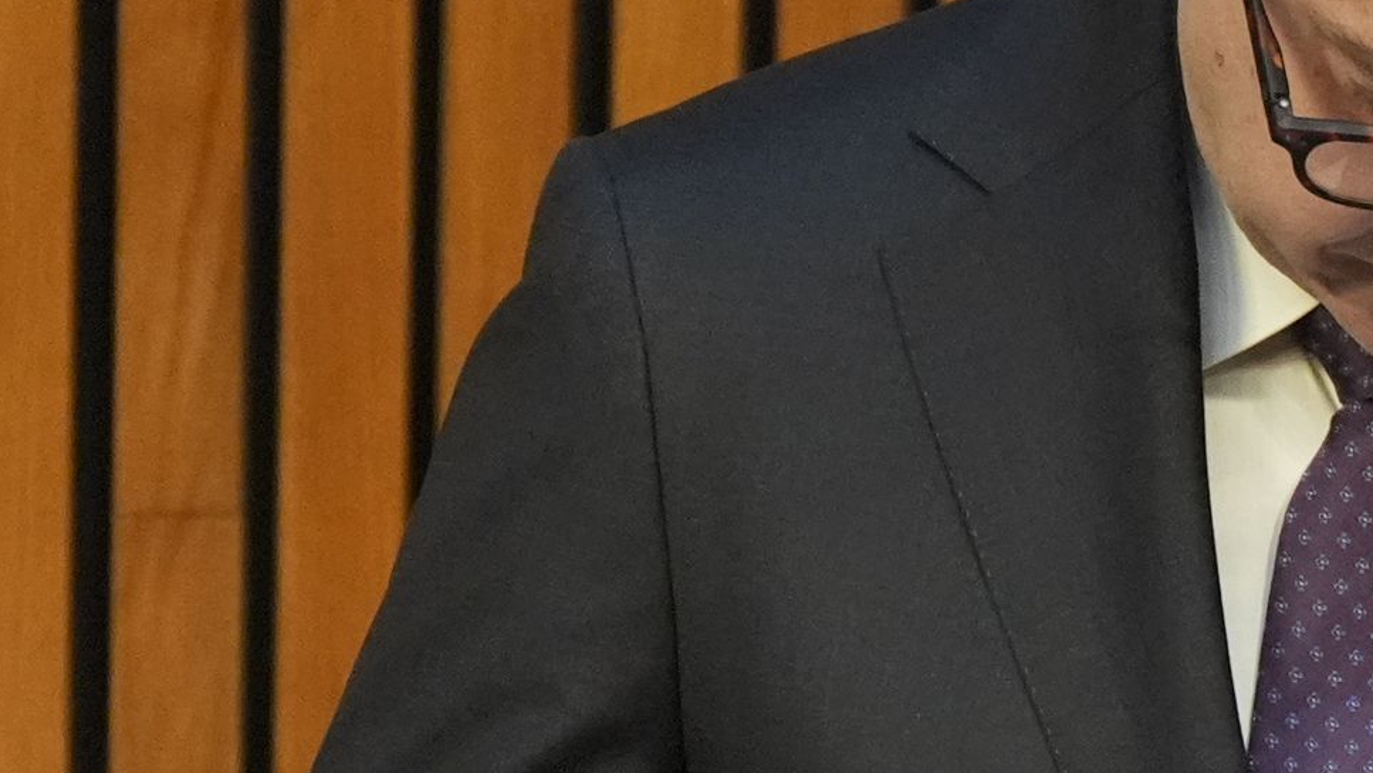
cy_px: 816
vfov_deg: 0.7
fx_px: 63131
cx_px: 1387
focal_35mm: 1734
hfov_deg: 1.2
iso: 5000
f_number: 5.6
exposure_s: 1/250
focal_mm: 400
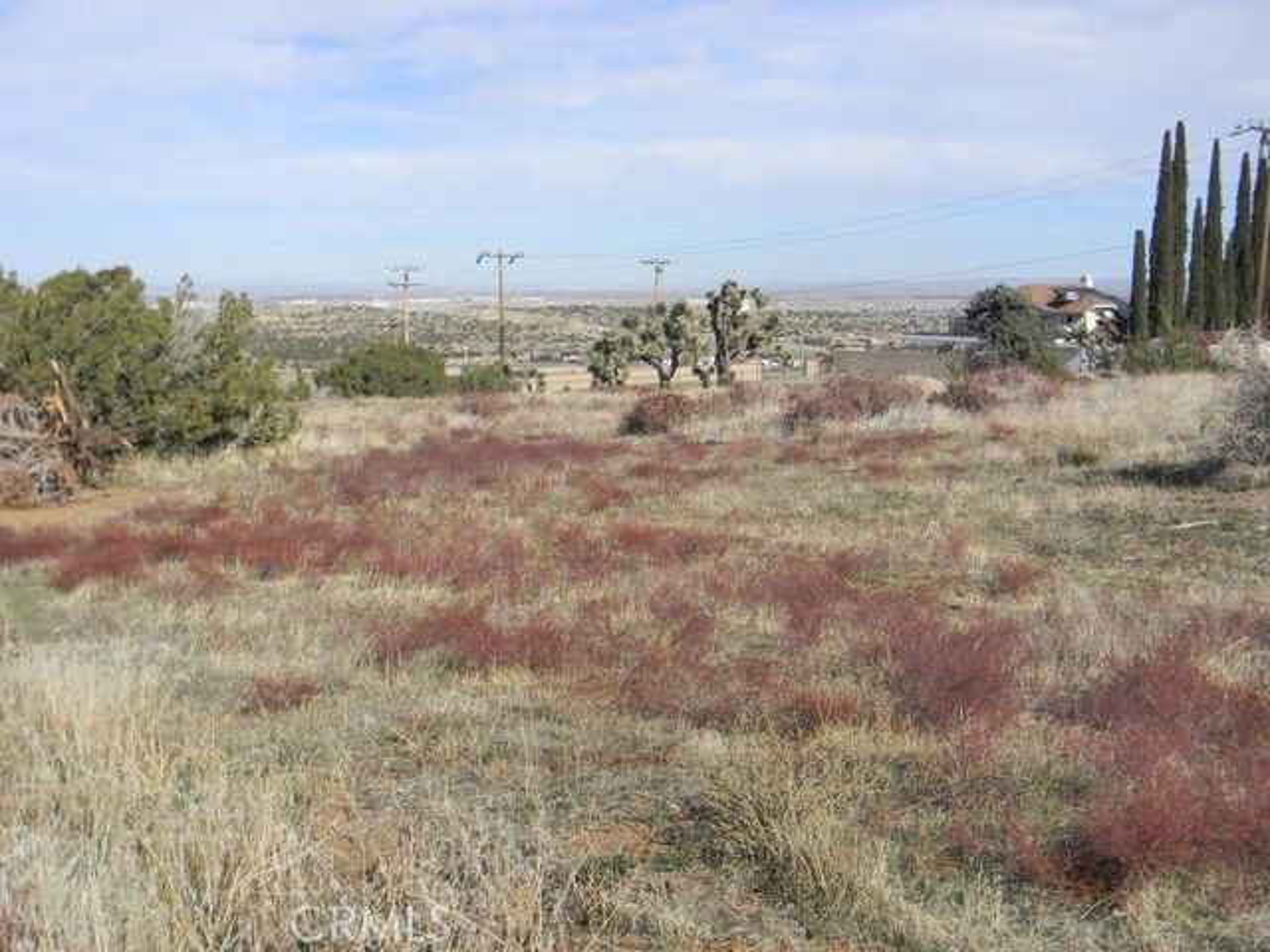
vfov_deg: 35.1
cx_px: 635
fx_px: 1504
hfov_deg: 45.8
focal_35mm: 41
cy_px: 476
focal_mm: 7.3
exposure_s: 1/267
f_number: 7.6
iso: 80
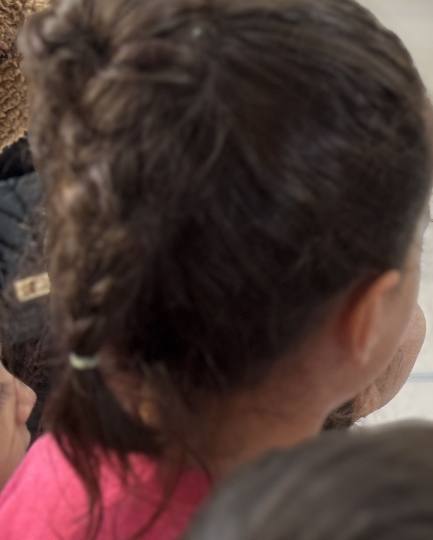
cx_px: 529
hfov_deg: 12.3
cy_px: 288
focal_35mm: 122
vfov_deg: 15.8
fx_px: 1954
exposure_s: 1/100
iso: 64
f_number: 1.78
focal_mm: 6.76
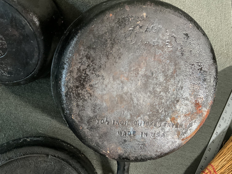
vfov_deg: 48.2
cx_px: 116
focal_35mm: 29
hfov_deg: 61.7
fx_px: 194
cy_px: 87
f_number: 1.8
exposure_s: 1/40
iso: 200
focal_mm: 3
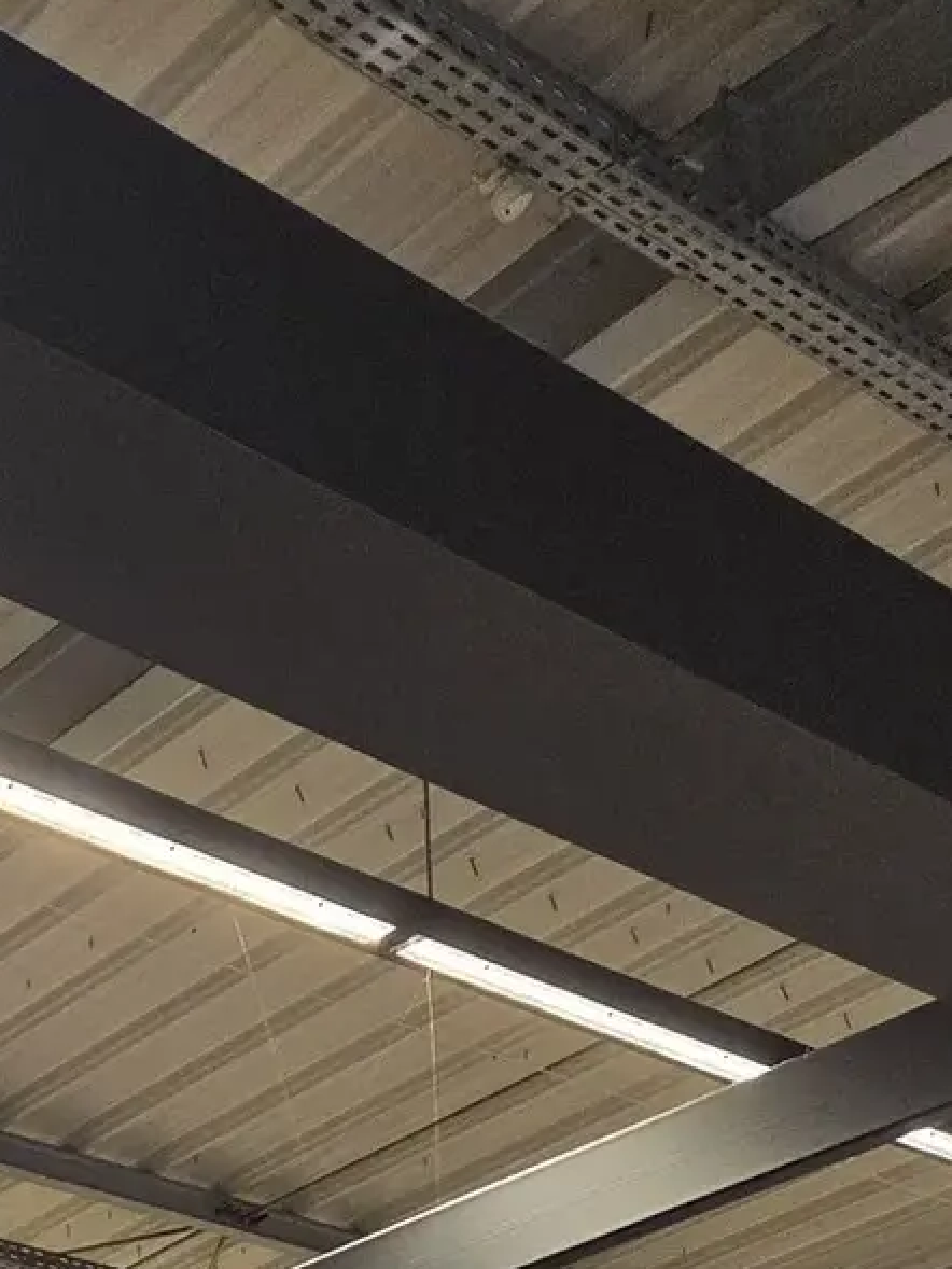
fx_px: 2749
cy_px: 1943
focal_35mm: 75
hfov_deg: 17.5
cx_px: -508
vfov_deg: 21.5
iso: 200
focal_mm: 5.4
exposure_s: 1/180
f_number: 1.8
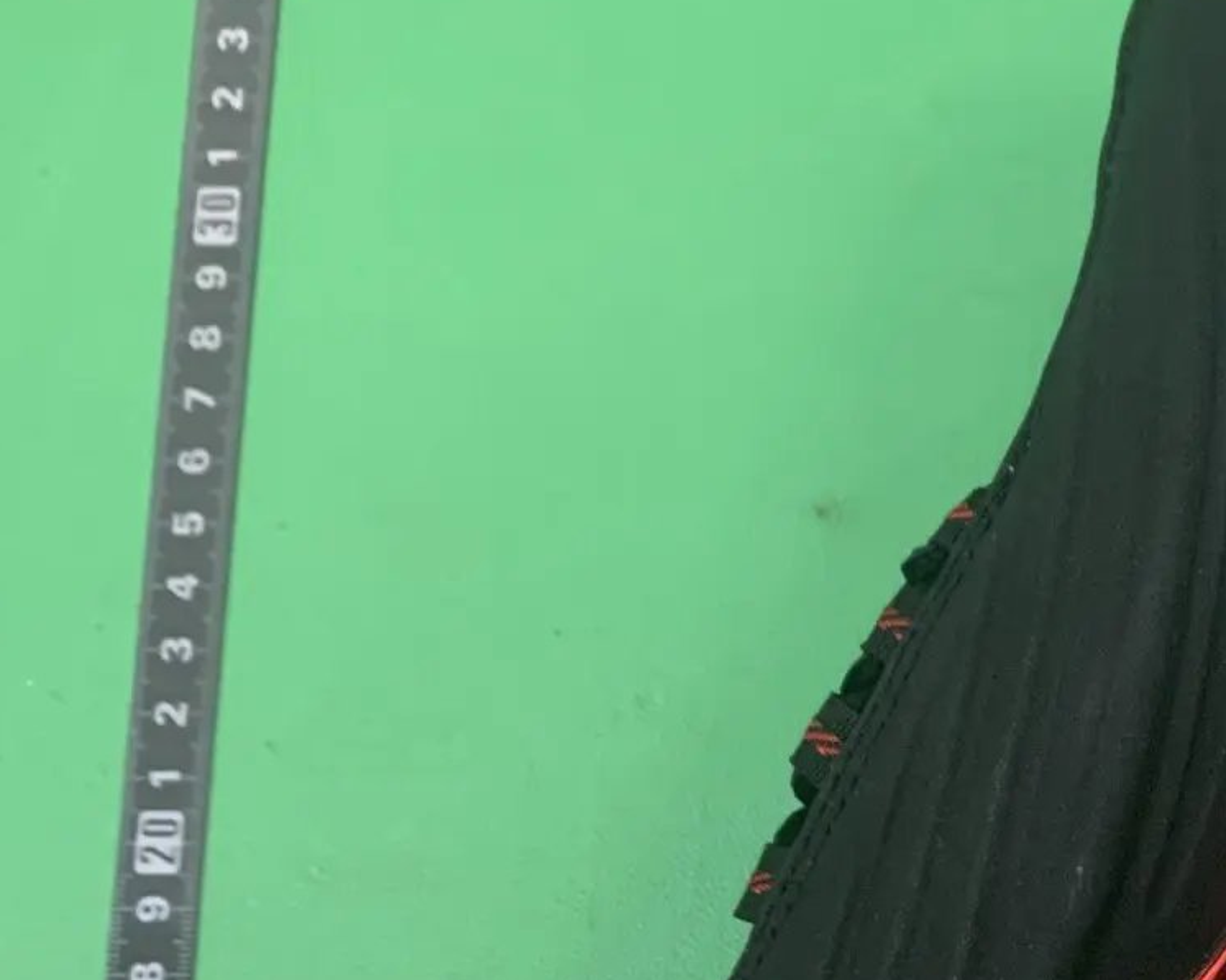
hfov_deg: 20.1
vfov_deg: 17.1
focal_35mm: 87
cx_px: 1622
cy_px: 1054
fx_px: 3156
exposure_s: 1/60
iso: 250
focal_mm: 4.25
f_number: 1.8
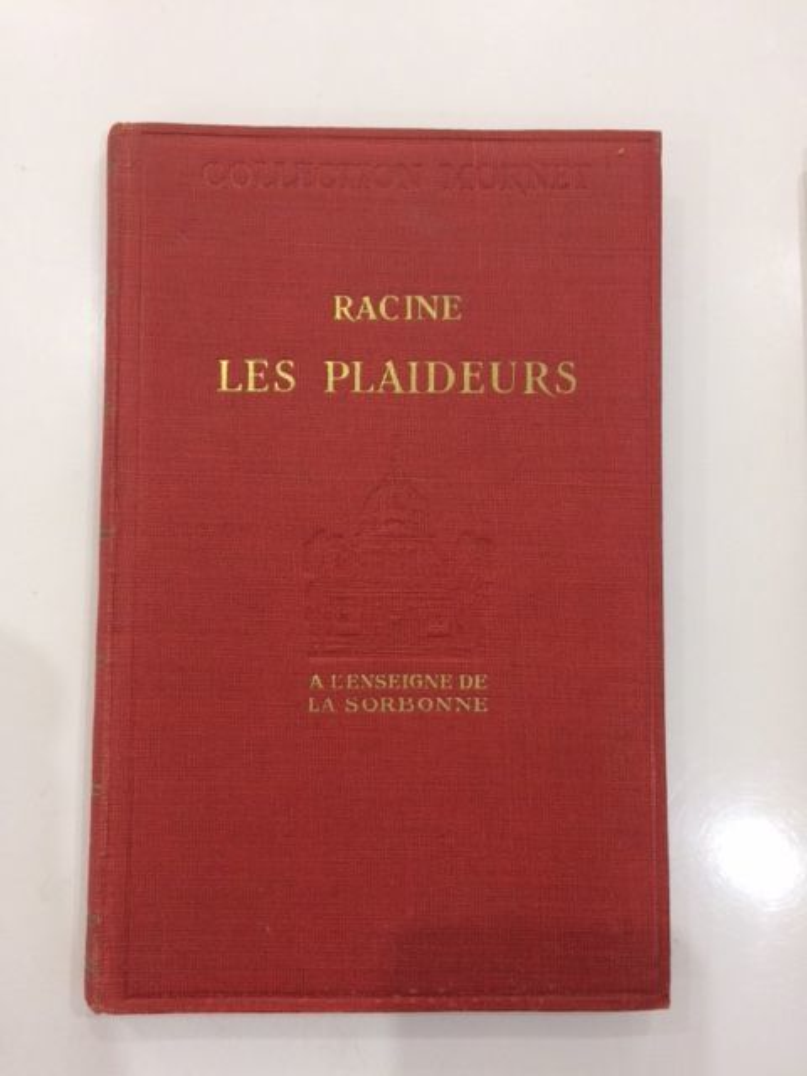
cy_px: 538
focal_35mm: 29
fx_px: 901
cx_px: 404
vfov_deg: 61.7
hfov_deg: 48.2
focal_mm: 4.15
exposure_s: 1/33
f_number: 2.2
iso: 125
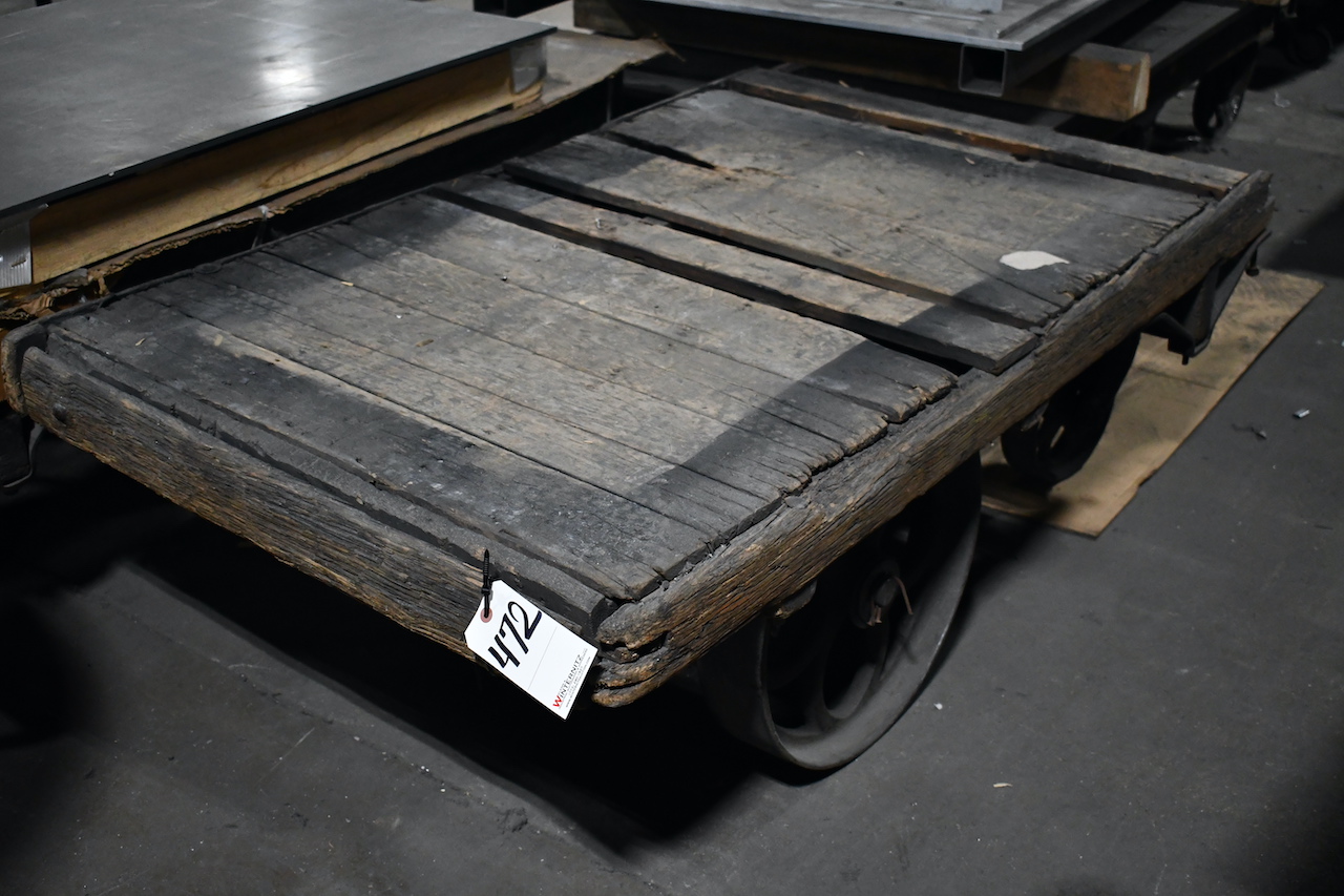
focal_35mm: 45
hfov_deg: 43.6
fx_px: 1680
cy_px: 448
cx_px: 672
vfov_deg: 29.9
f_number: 4.2
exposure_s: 1/125
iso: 3200
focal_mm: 30
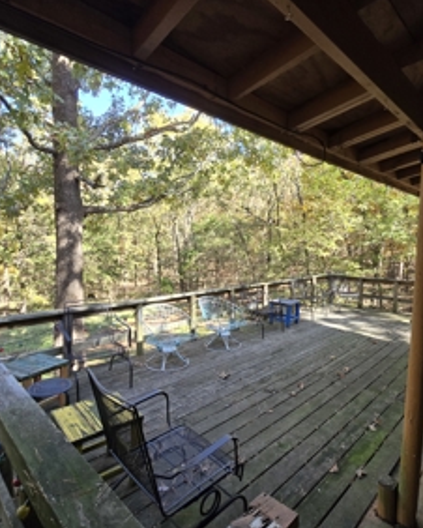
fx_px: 281
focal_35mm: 18
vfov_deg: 86.3
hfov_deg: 73.7
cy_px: 262
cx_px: 228
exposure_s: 1/120
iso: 80
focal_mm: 2.2
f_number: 2.2
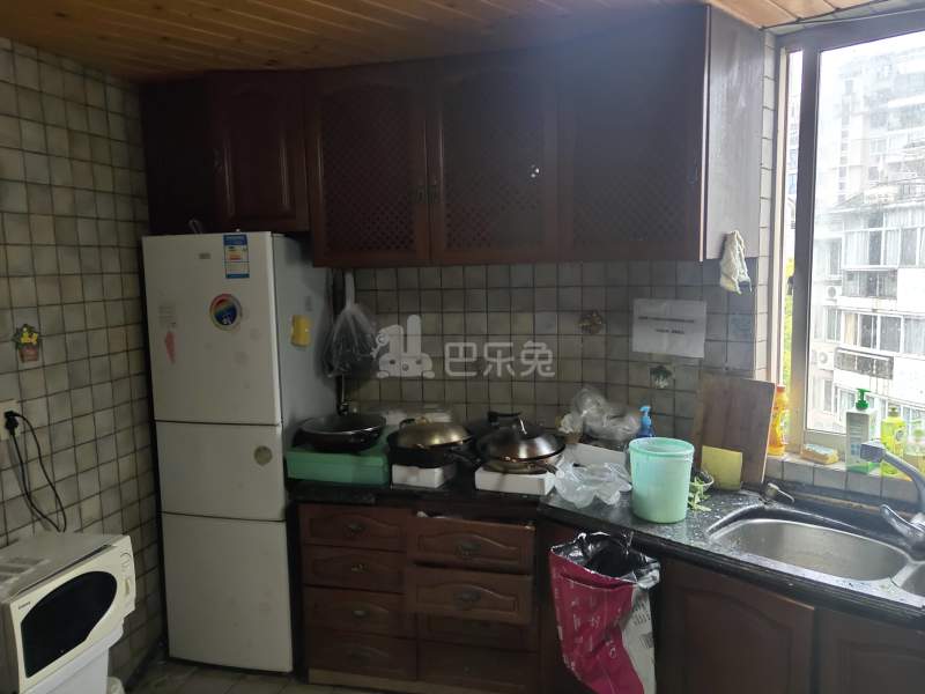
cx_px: 462
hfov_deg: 60.0
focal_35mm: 30
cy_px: 347
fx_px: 802
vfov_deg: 46.8
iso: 618
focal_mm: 4.35
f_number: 1.79
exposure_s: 1/33
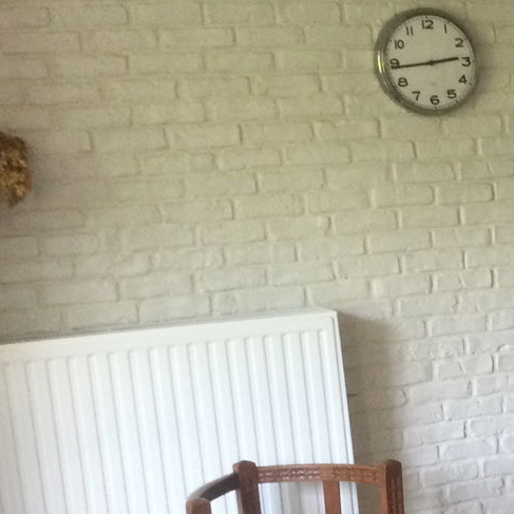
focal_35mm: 90
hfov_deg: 17.1
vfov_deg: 19.1
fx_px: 1512
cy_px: 413
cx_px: 805
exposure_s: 1/33
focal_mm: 3.3
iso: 64
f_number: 2.4
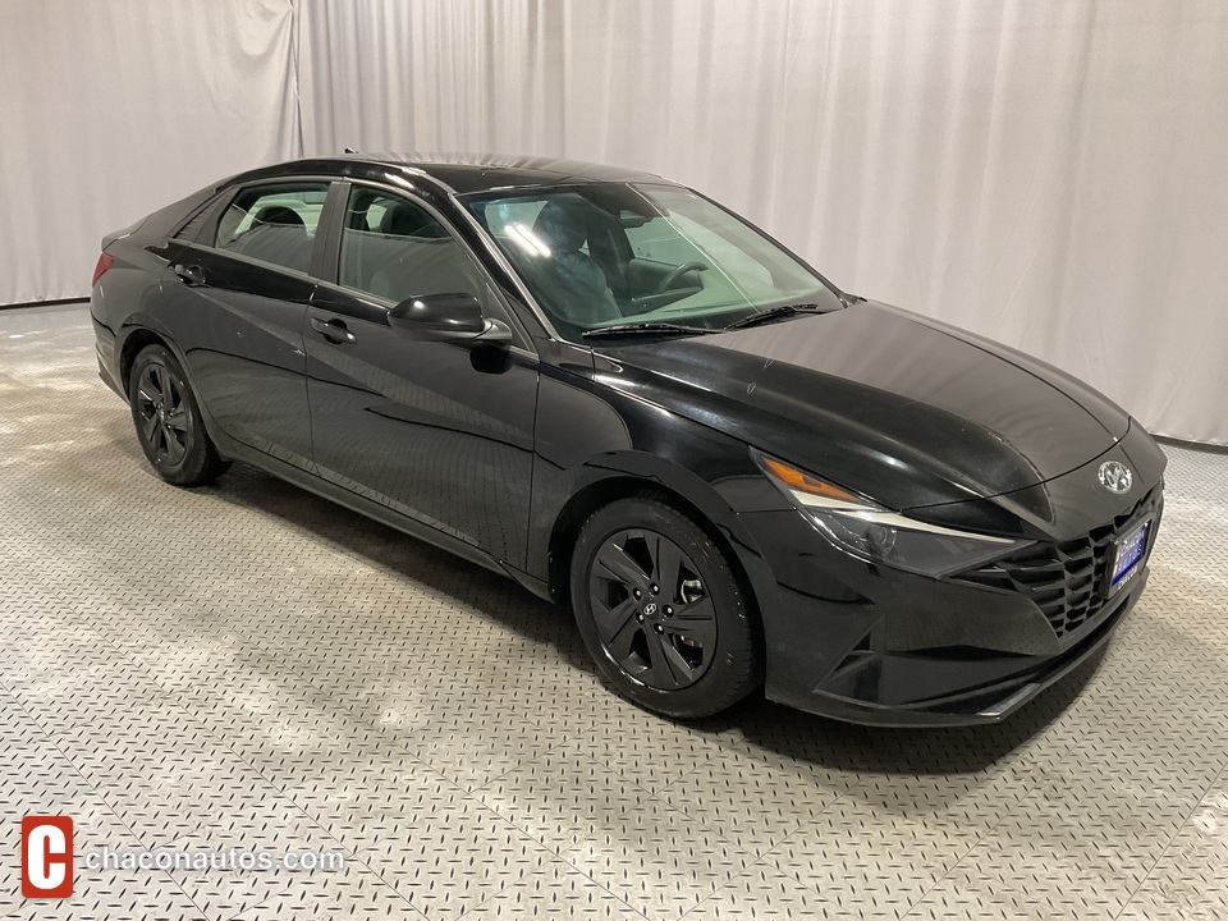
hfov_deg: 61.7
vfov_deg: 48.2
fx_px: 1029
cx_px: 614
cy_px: 460
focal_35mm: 29
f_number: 1.8
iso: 100
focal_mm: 3
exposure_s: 1/60
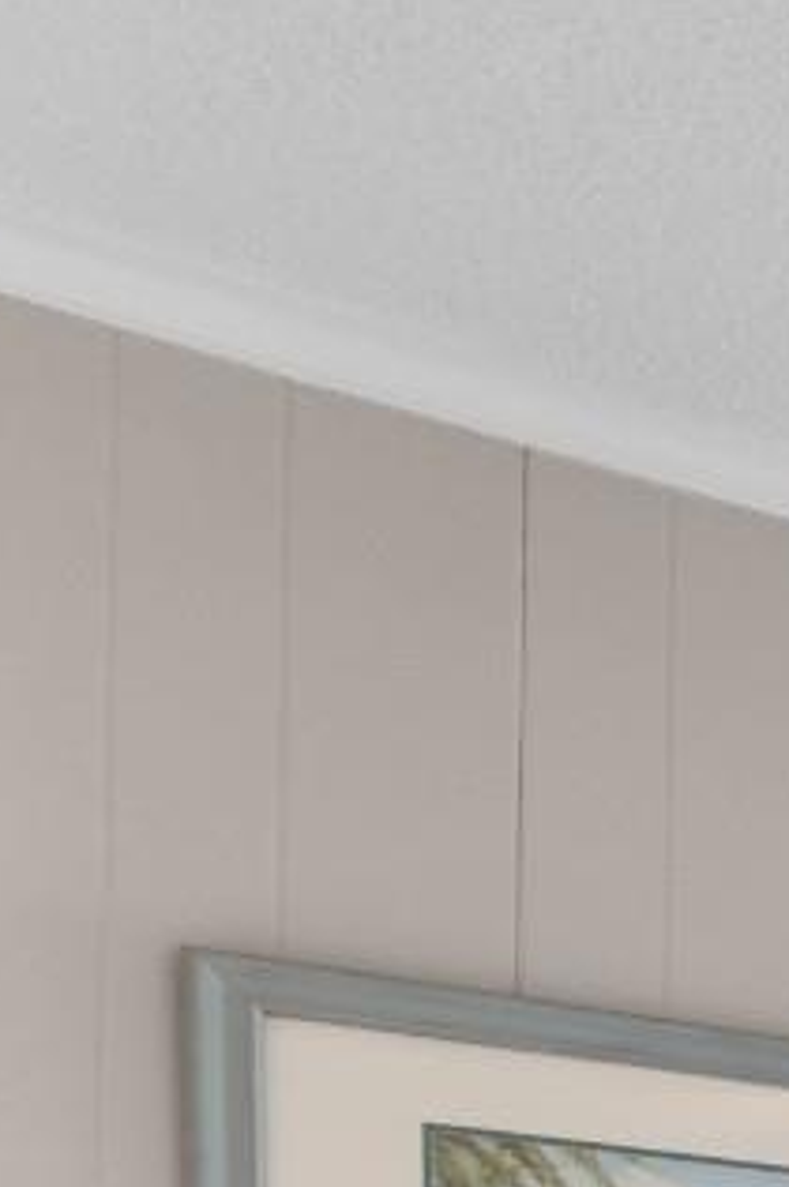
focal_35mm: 77
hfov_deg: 8.8
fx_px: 2537
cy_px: 1777
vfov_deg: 21.9
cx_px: 2983
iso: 100
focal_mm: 10
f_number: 5.6
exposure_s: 1/4
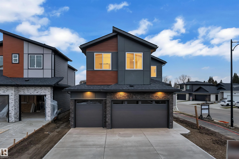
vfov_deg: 57.2
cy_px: 80
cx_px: 120
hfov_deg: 78.6
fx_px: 146
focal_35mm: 22
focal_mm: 8.38
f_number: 2.4
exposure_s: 1/25
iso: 100
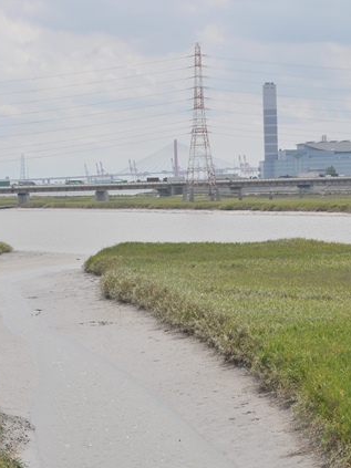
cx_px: 110
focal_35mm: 157
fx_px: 2124
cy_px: 234
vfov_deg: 12.6
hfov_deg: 9.4
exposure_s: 1/640
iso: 250
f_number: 13
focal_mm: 72
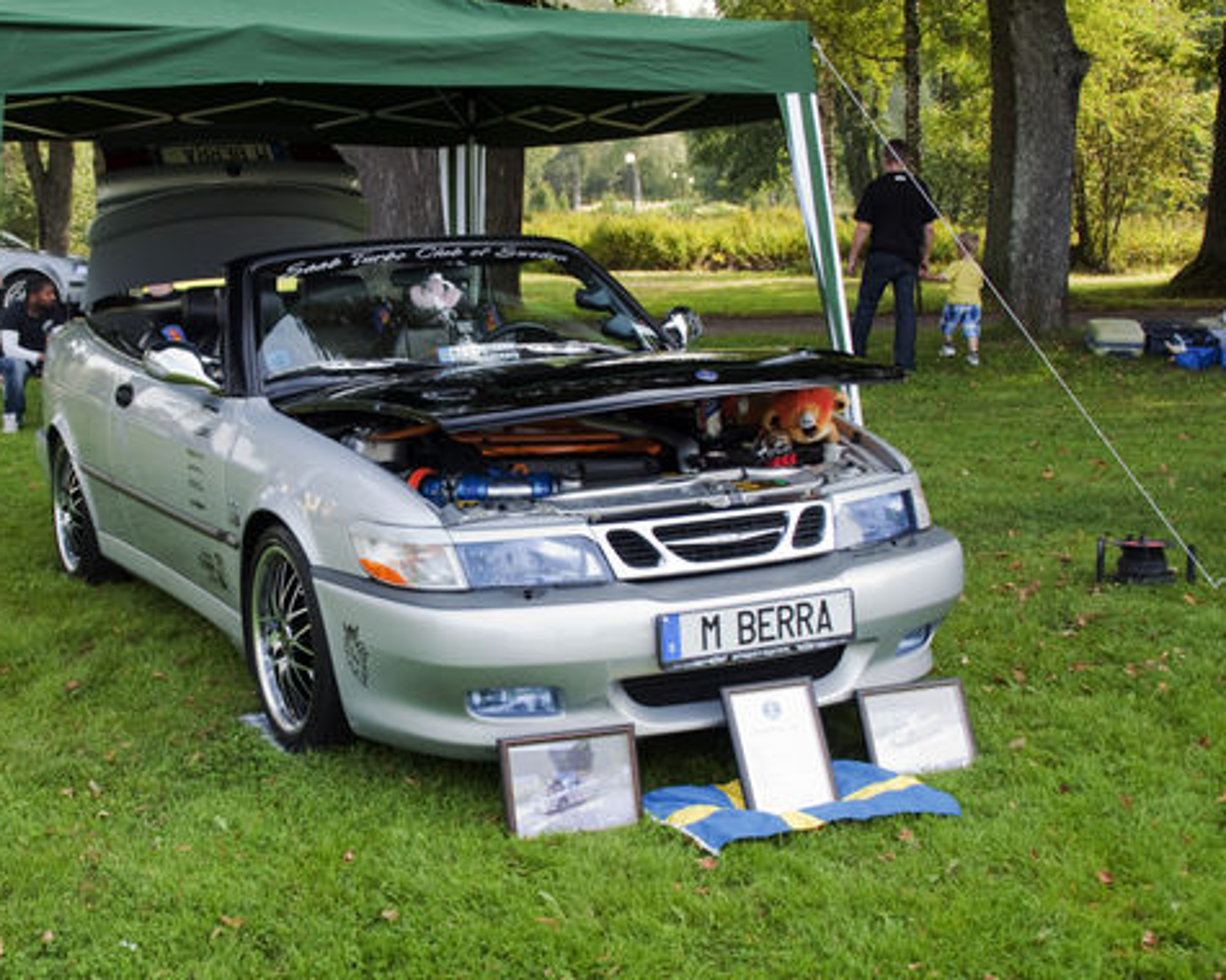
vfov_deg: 28.6
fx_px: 1923
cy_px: 496
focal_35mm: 53
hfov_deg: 35.2
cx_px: 462
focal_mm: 28
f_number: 7.1
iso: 800
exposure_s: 1/320
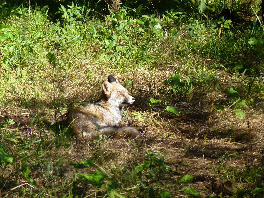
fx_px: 2929
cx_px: 132
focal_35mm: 384
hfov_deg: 5.2
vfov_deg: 3.9
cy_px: 99
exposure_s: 1/125
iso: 100
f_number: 5.9
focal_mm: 68.8
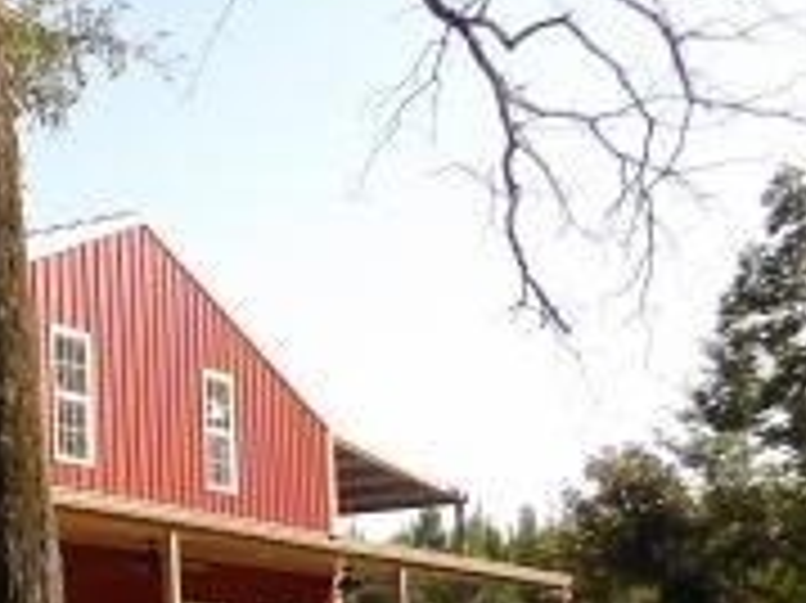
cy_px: 657
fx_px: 2001
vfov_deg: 16.6
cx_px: -392
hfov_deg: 19.8
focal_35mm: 86
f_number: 3.2
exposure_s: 1/596
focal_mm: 4.3
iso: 100
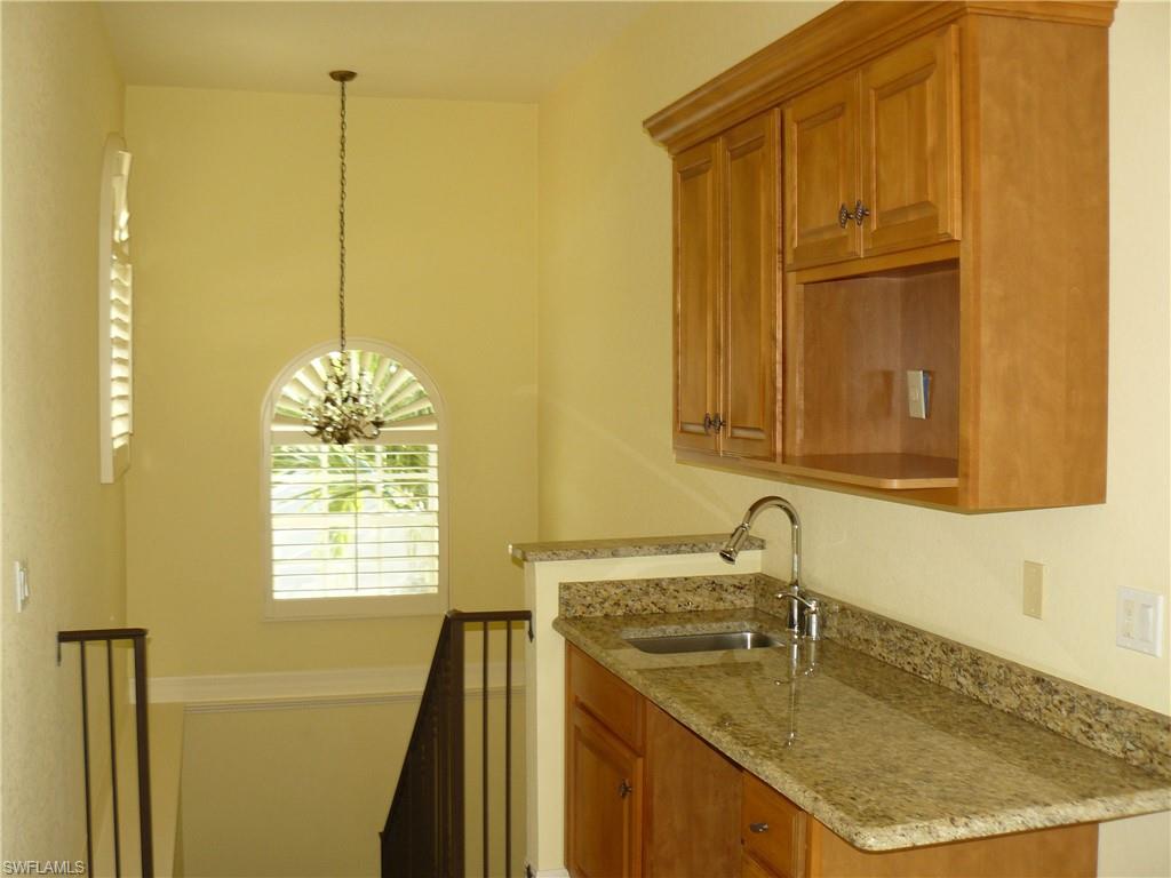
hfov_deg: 51.4
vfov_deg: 39.7
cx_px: 586
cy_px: 439
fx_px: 1218
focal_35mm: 36
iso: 100
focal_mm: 6
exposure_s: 1/30
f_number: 2.8
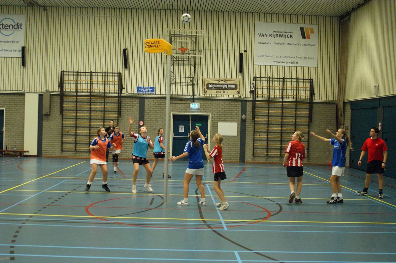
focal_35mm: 42
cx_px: 198
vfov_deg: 31.9
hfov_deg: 46.4
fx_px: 462
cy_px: 132
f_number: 2.8
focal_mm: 28
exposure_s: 1/125
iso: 1600
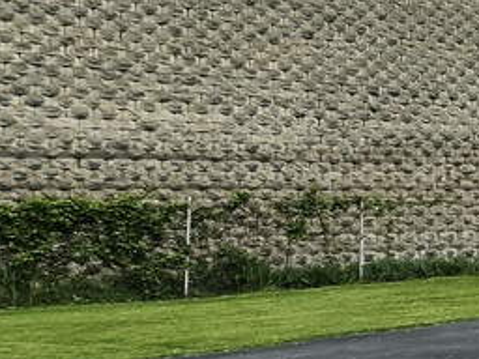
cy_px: 185
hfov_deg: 18.4
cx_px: 939
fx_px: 1010
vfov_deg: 20.2
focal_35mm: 73
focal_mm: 2.2
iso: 50
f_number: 2.2
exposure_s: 1/3333
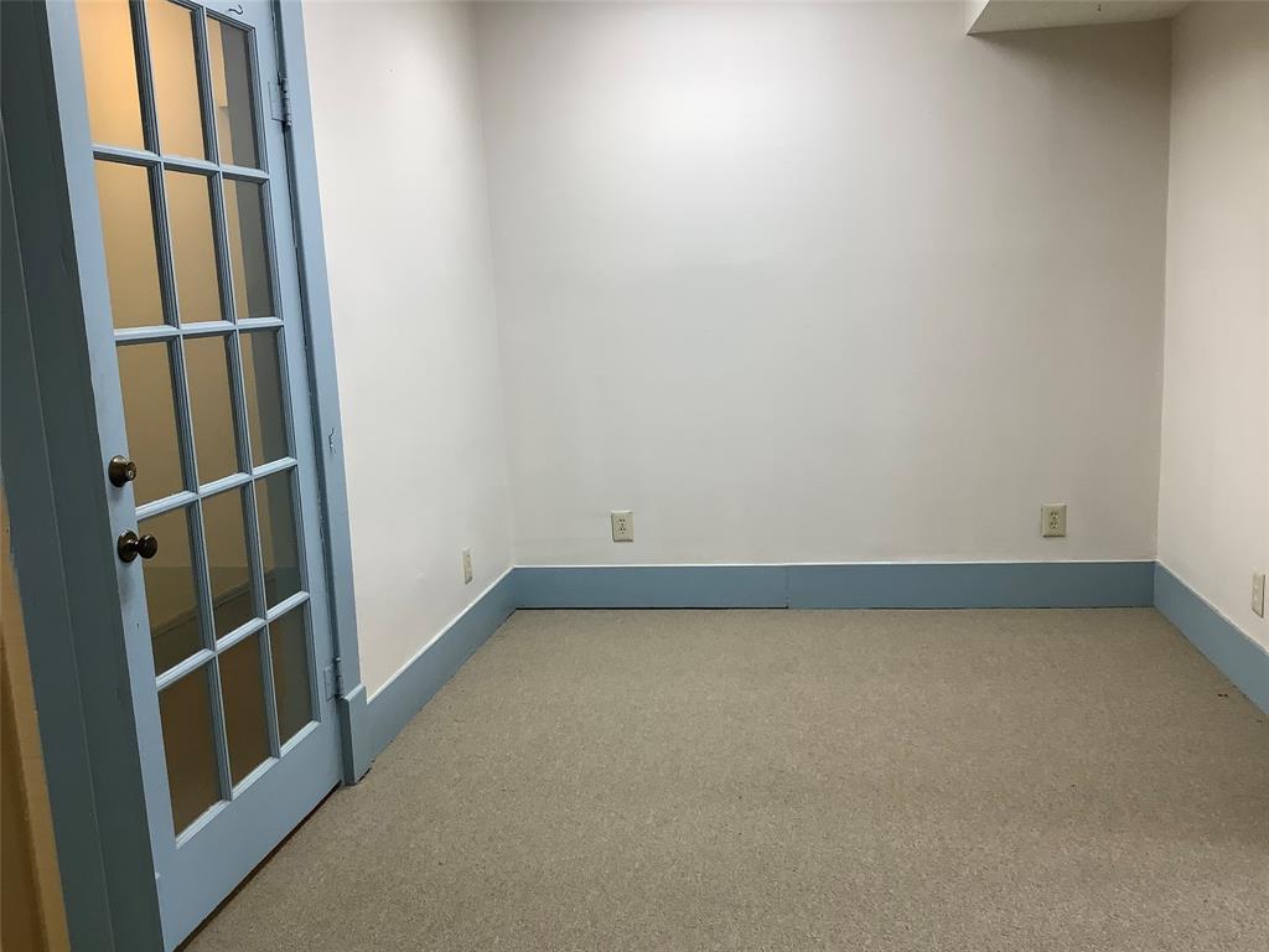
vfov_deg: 45.4
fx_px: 1136
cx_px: 634
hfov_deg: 58.4
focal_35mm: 31
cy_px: 476
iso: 50
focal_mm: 3.3
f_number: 2.4
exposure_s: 1/60
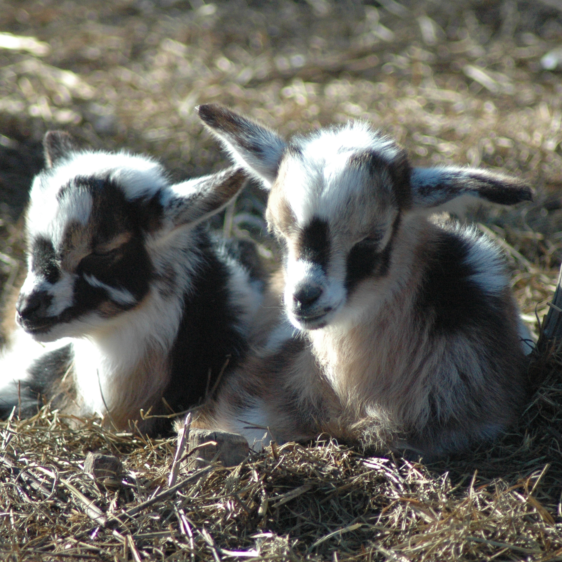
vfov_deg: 3.4
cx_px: 319
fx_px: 9515
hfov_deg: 3.4
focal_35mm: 518
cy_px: 281
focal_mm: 270
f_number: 5.6
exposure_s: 1/1600
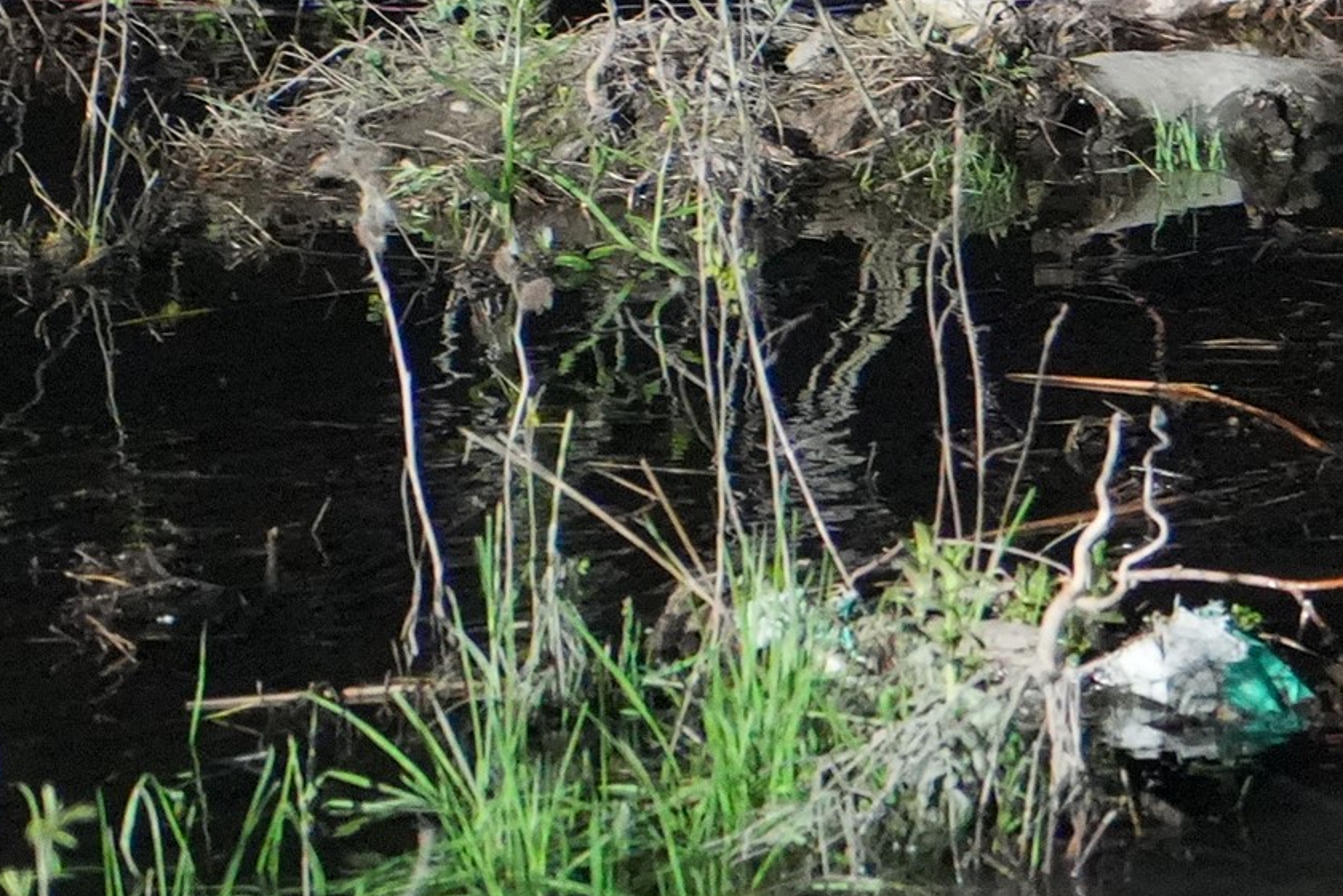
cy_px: 120
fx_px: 10892
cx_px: 2035
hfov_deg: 6.9
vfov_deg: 4.7
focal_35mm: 292
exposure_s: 1/100
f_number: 4
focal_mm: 70
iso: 12800
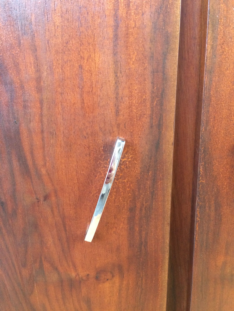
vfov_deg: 61.7
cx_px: 117
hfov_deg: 48.2
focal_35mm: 29
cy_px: 156
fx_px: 261
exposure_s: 1/20
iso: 250
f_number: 2.2
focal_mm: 4.15
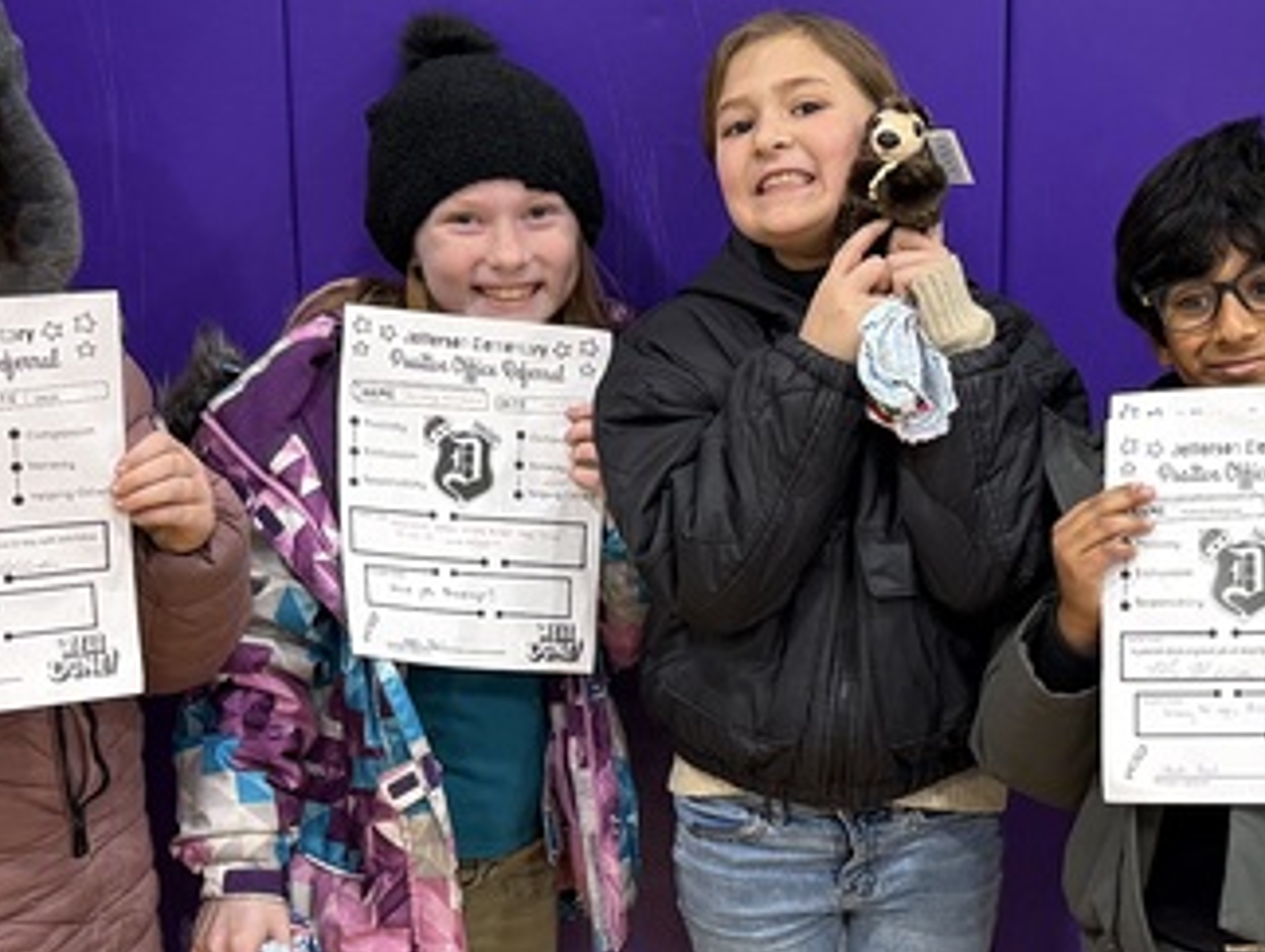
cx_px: 971
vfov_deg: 19.4
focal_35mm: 76
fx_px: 2780
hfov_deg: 25.3
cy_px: 498
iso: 250
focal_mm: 6.76
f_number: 1.78
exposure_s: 1/60
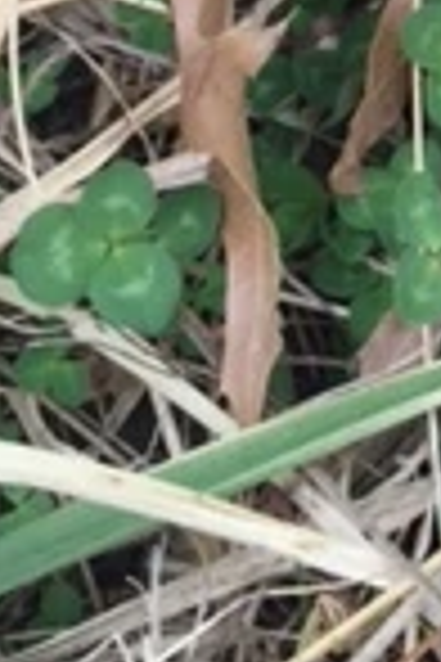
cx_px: 666
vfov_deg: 14.1
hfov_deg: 10.1
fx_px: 2407
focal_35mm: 131
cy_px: -491
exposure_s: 1/213
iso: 32
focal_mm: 4.15
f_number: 2.2
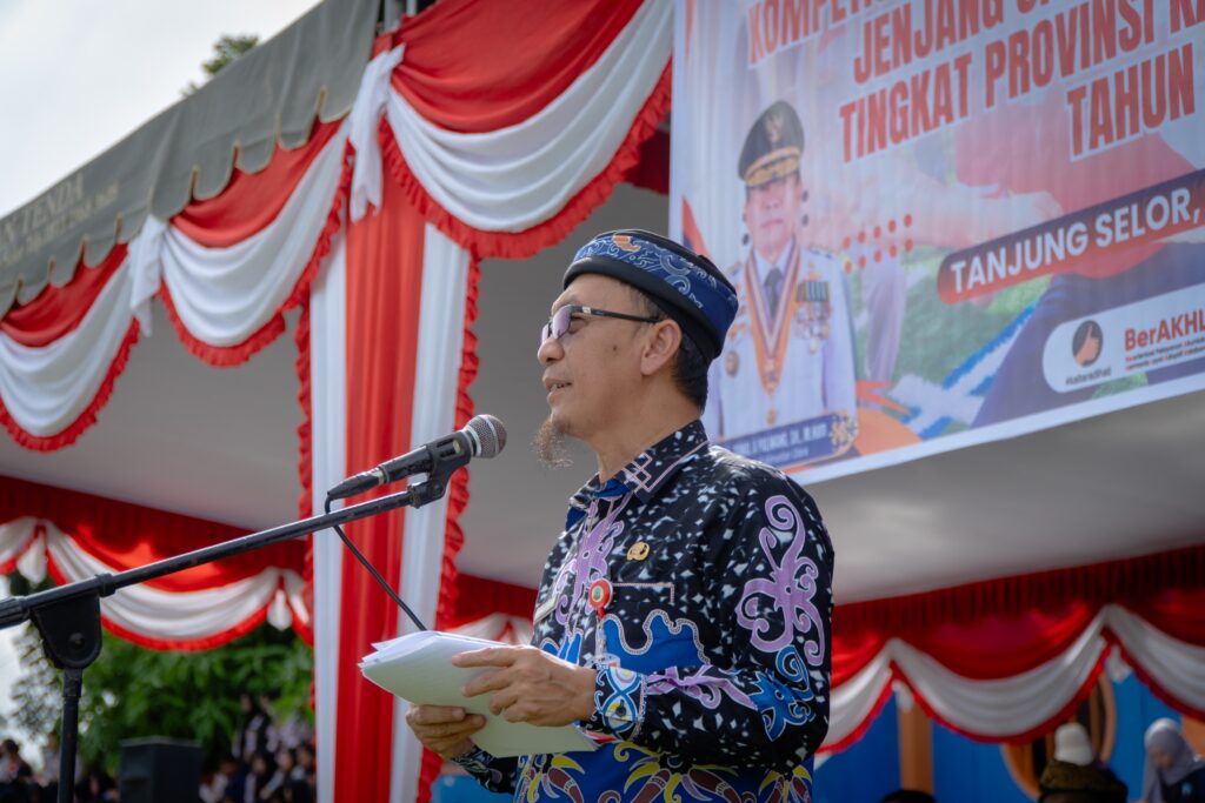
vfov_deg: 17.8
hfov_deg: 26.5
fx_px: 2561
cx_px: 602
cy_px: 402
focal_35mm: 76
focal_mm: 51
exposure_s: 1/500
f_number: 4
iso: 100
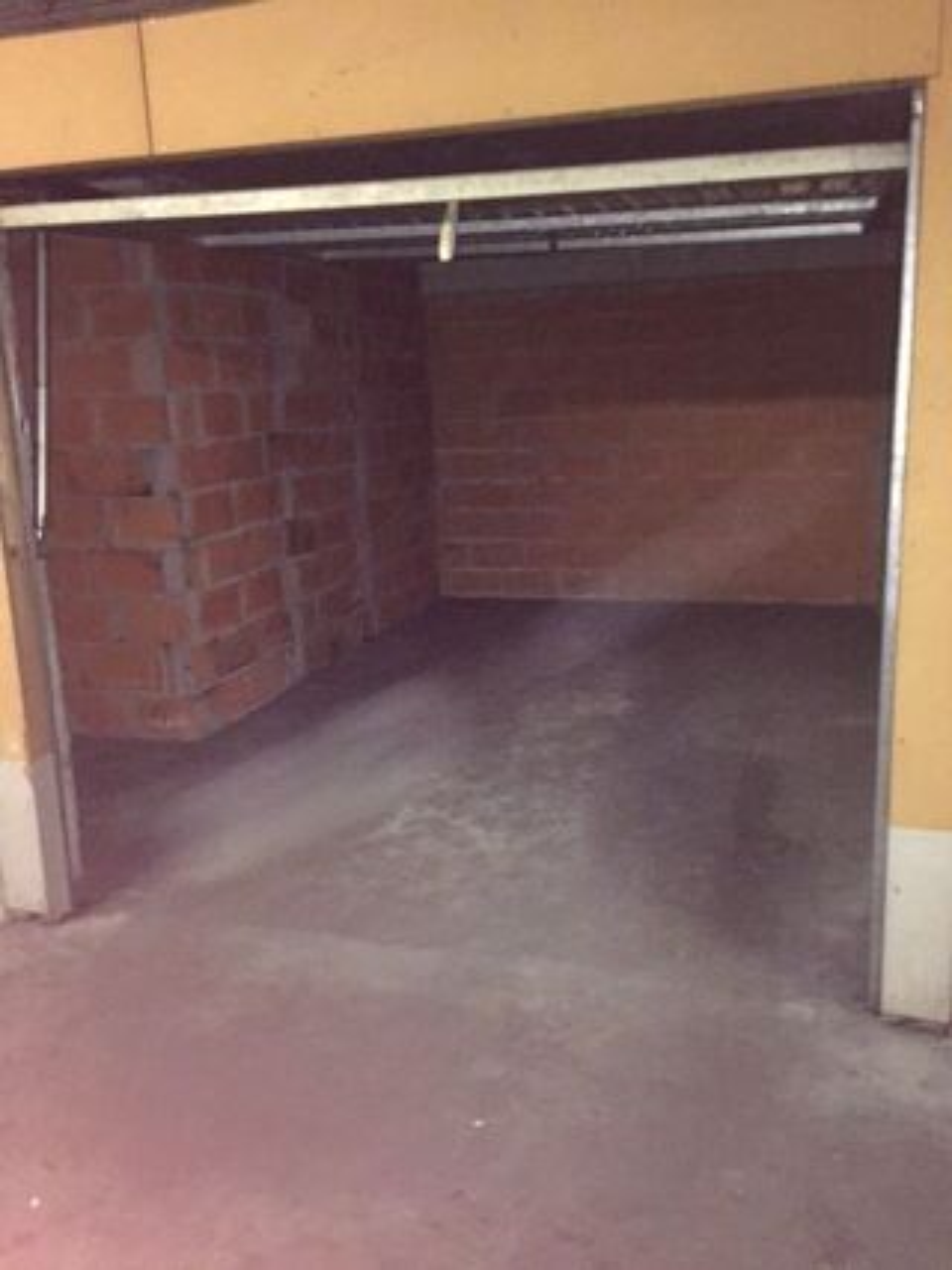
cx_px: 476
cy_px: 635
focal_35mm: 29
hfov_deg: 48.2
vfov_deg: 61.7
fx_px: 1064
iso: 800
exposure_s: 1/17
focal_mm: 4.15
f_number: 2.2
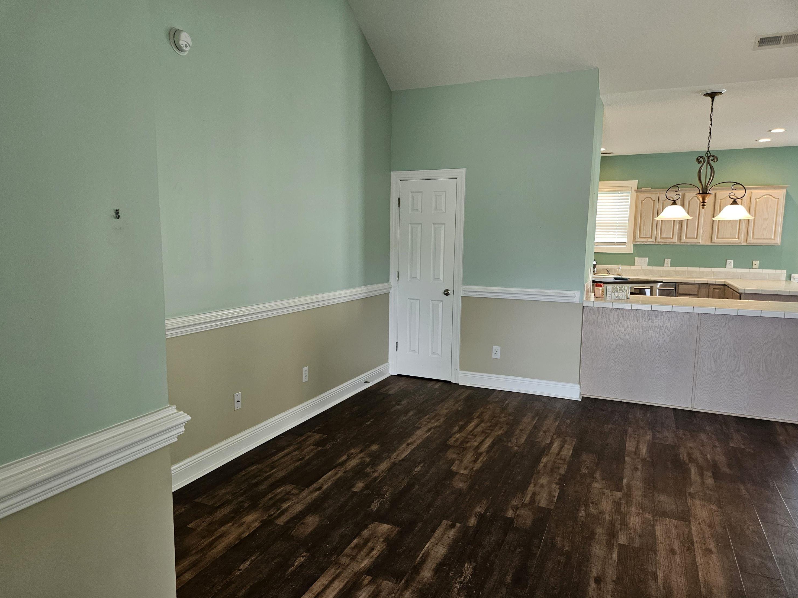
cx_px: 397
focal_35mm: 24
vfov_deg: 56.8
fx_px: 553
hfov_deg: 71.6
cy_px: 304
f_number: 1.8
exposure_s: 1/120
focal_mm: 5.4
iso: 160
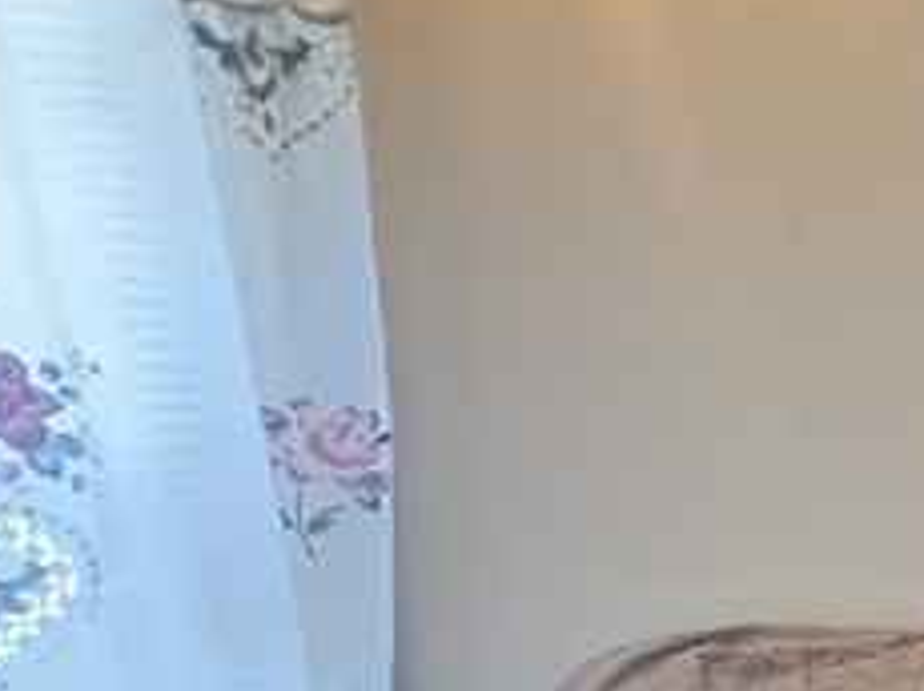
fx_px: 1547
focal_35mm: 58
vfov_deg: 22.3
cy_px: 920
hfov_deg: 22.2
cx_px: 1615
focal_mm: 1.57
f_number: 1.8
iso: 500
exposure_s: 1/60
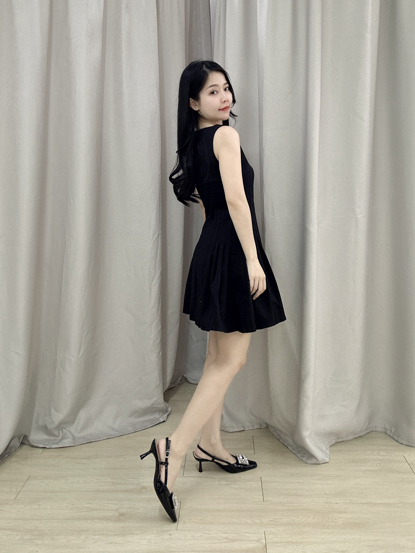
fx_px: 368
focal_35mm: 23
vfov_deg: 73.9
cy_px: 276
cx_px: 208
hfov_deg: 58.9
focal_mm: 2.69
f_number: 1.9
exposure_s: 1/50
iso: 80
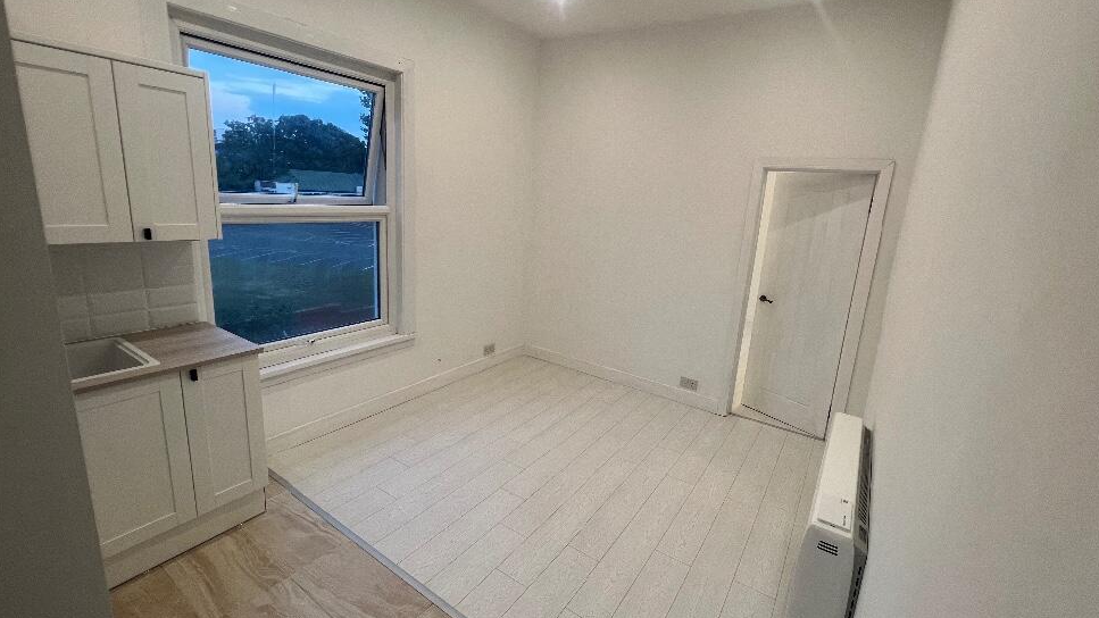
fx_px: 437
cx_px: 577
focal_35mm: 15
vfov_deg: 70.5
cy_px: 294
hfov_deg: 102.9
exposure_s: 1/100
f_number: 1.8
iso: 80
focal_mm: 1.57
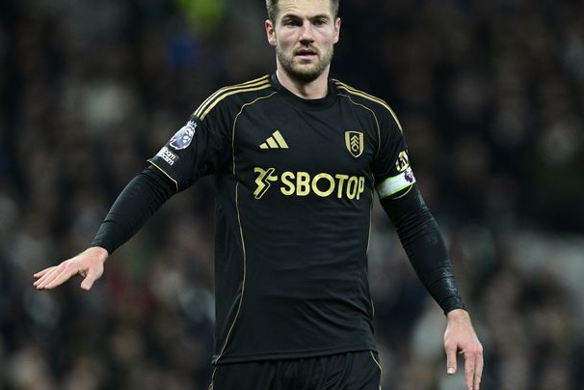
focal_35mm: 554
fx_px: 8986
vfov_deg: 2.5
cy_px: 203
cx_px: 304
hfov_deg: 3.7
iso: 2000
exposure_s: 1/2000
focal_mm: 400
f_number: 3.5
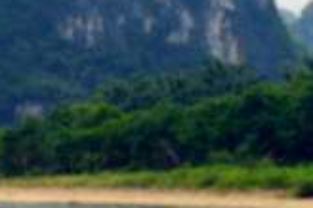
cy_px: 29
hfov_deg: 9.0
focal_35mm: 198
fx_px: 1720
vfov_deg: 6.9
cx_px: -534
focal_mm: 24
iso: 400
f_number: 11
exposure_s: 1/500
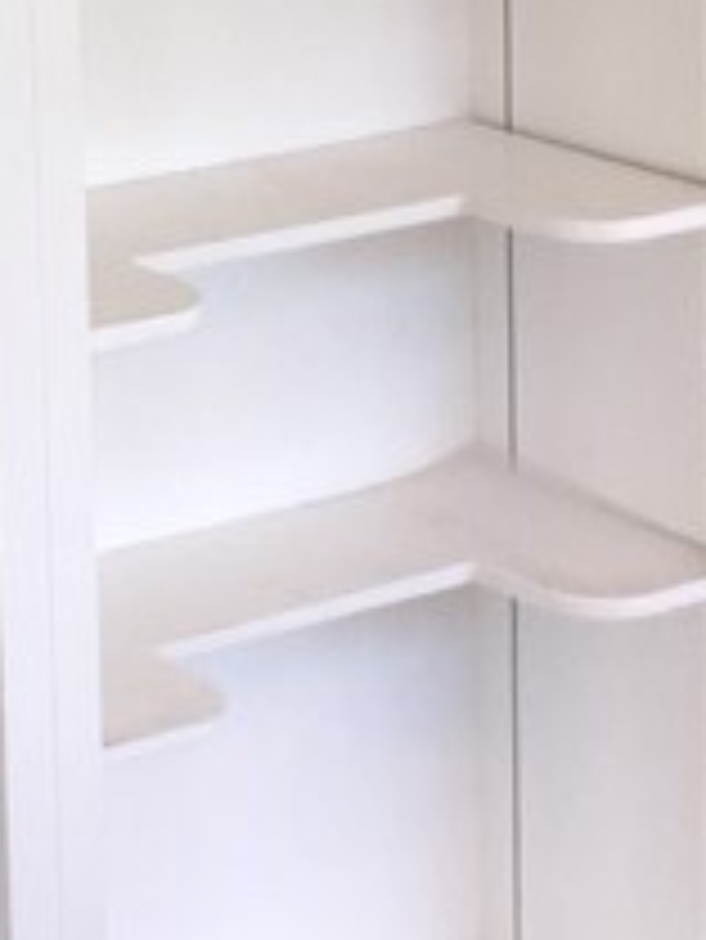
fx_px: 3858
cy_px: 45
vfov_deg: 13.7
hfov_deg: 10.5
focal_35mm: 142
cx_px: 319
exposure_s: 1/86
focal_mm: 4.15
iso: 25
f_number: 2.2
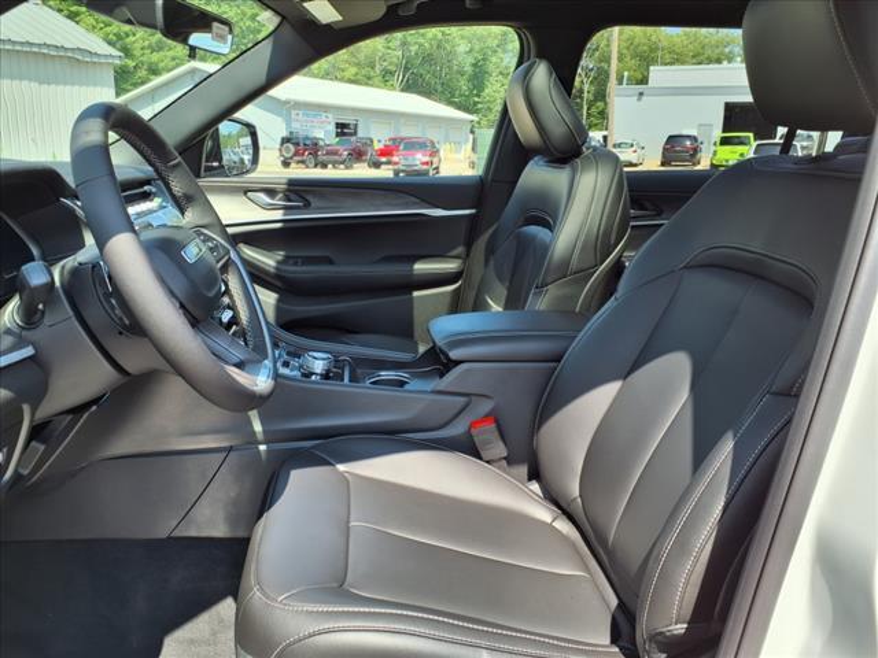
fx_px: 685
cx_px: 439
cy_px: 329
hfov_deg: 65.3
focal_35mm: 27
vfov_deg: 51.4
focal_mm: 3.58
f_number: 1.9
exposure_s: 1/345
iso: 40
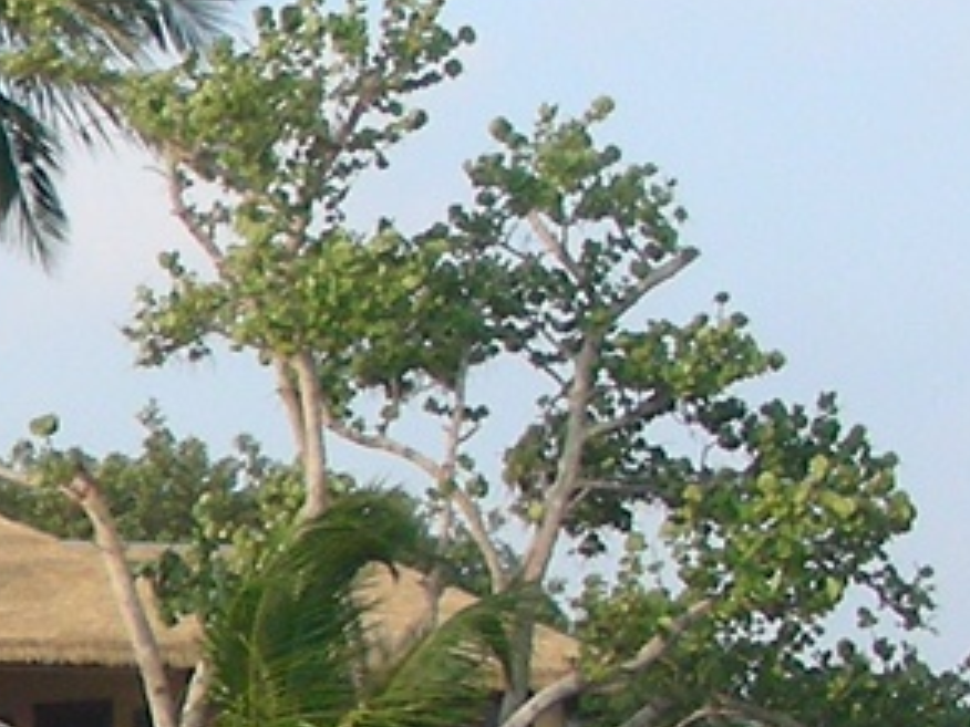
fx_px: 5548
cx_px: -1276
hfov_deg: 9.1
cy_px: 690
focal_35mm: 198
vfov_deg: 7.5
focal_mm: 6.8
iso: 50
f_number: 5.6
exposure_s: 1/510
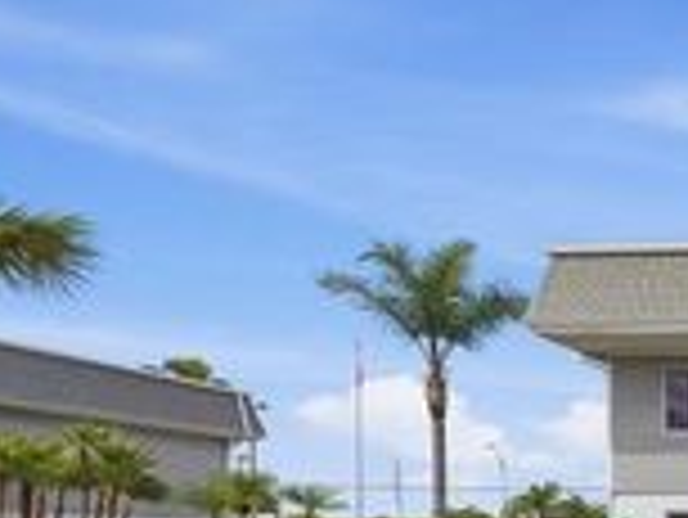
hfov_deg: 29.0
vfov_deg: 29.8
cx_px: 1007
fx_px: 875
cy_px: 561
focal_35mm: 44
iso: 320
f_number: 8
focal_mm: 14
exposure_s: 1/8000
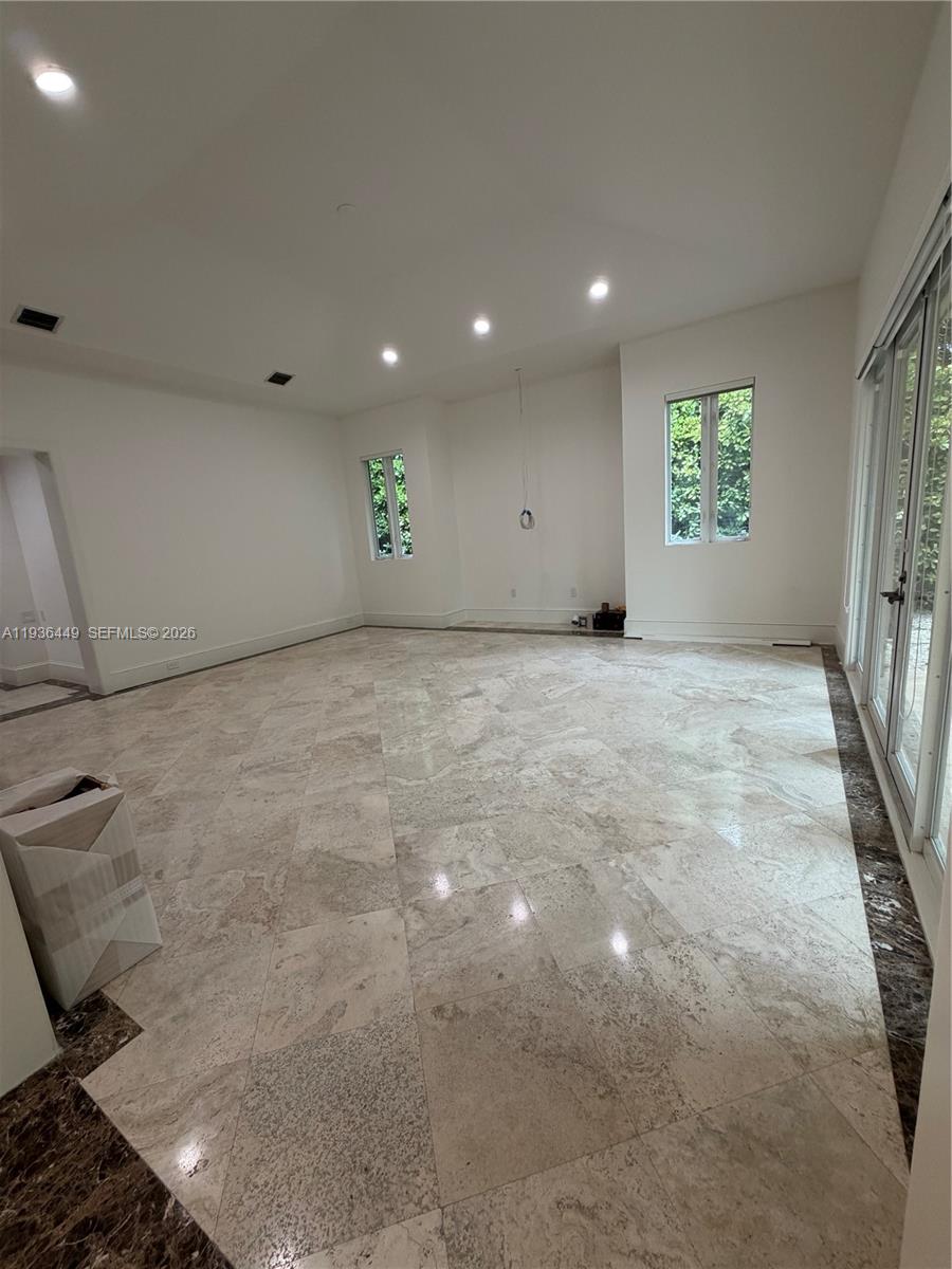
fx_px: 513
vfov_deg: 102.1
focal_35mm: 14
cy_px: 634
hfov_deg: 85.7
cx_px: 476
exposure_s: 1/120
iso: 200
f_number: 2.2
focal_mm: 2.22
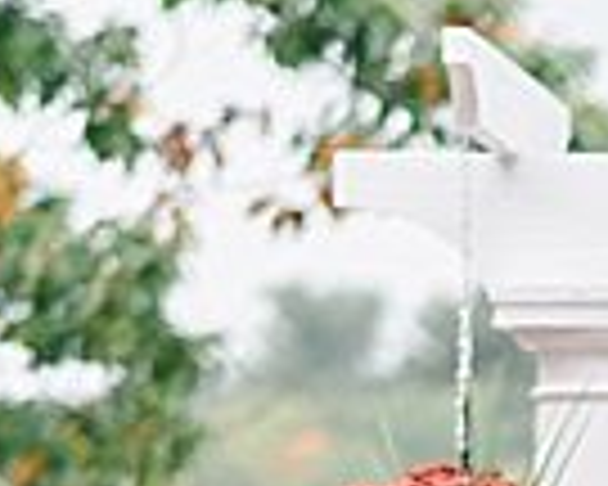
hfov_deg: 3.5
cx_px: 1410
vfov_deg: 2.8
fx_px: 9969
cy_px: 1330
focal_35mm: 554
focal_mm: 85
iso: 320
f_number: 1.8
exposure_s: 1/1250
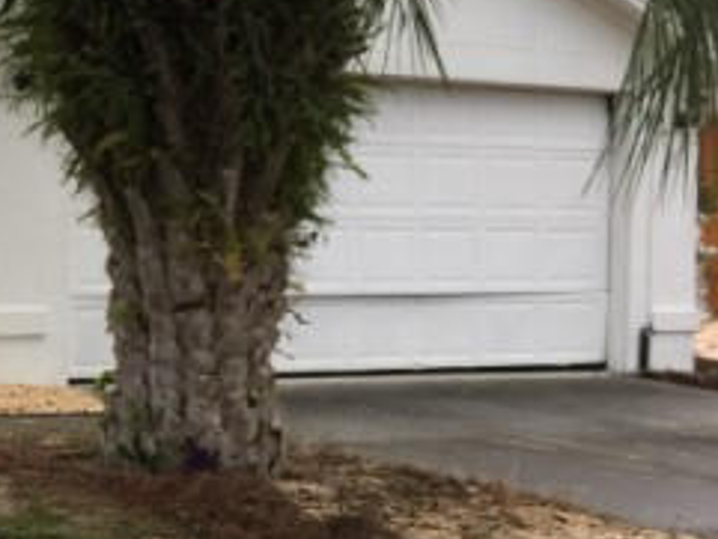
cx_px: -158
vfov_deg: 19.1
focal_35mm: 77
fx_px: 1598
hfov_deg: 23.1
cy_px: 194
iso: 50
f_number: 2.2
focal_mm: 4.15
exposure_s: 1/30
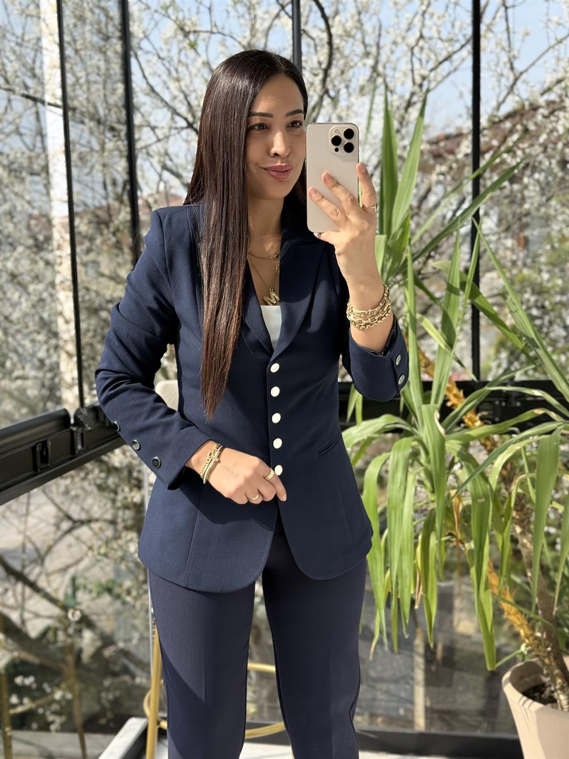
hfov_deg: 30.3
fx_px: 1052
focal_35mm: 48
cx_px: 284
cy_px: 380
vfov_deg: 39.7
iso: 100
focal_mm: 6.76
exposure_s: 1/699
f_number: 1.78
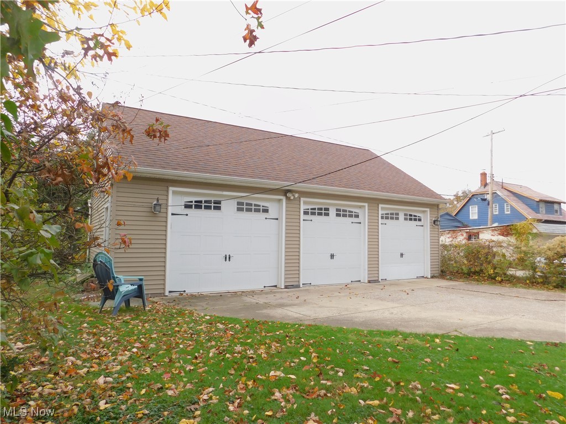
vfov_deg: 58.9
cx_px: 283
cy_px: 212
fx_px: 376
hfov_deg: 73.9
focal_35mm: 23
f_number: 3
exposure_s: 1/200
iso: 125
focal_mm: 4
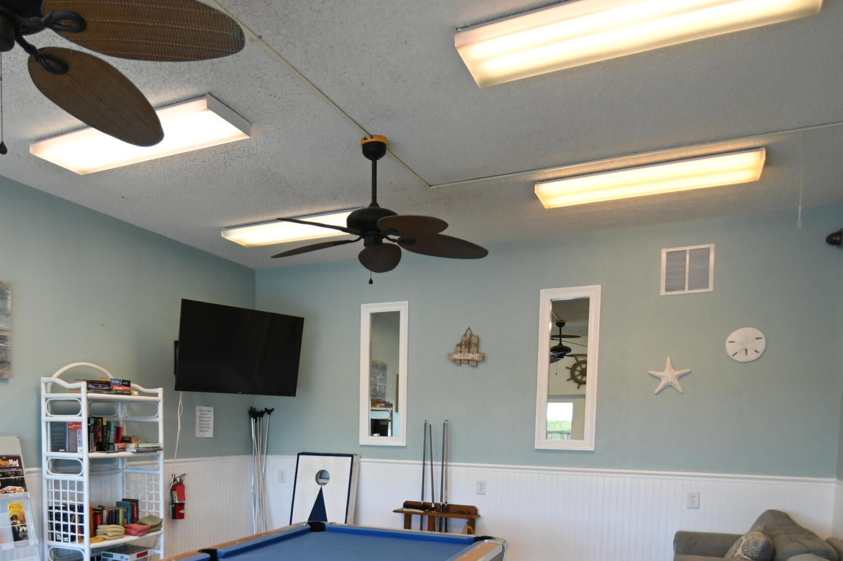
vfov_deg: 45.4
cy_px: 451
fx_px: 632
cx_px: 352
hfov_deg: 67.0
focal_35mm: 27
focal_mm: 10
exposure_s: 1/125
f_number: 3.5
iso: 400
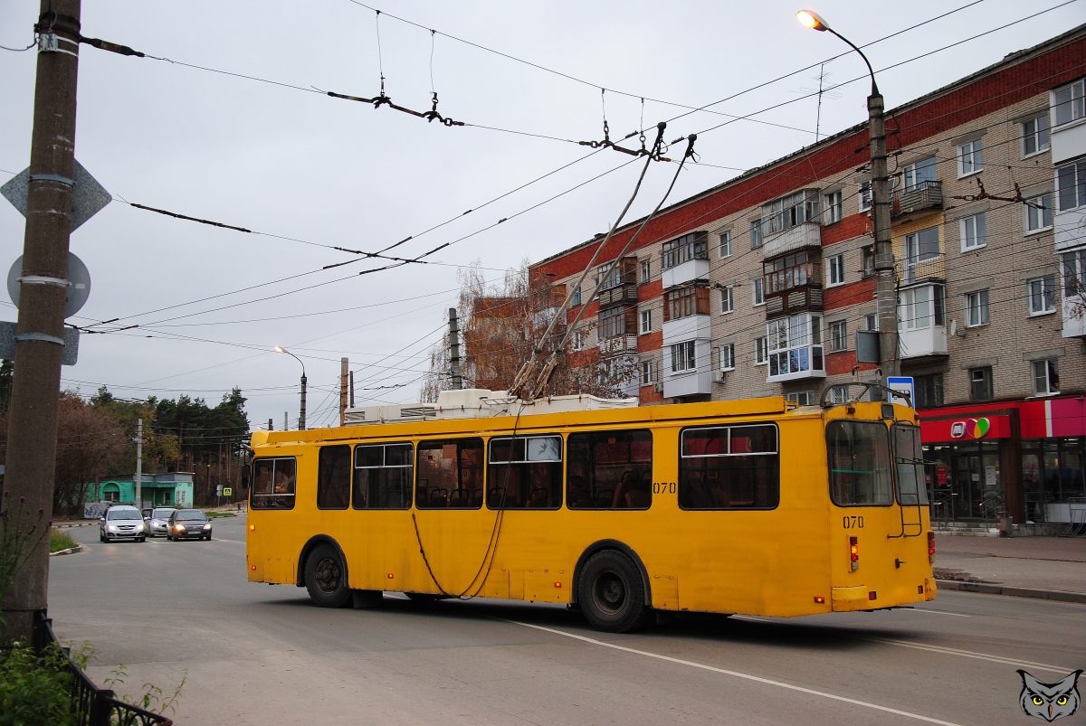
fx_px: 1178
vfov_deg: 34.3
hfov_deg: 49.5
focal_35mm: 39
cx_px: 543
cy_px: 363
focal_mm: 26
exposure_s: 1/160
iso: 200
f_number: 4
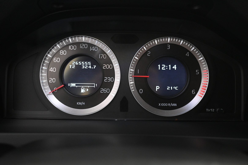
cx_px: 124
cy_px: 82
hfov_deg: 57.2
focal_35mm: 33
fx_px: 227
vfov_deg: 40.0
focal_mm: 22
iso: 2800
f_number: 4
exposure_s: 1/40
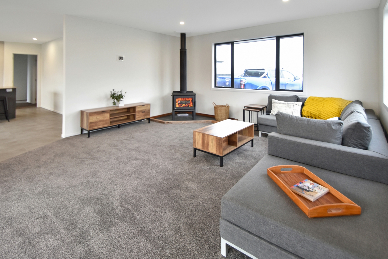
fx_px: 172
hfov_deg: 96.7
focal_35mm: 16
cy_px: 126
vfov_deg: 73.7
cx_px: 190
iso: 400
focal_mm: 10
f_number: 5
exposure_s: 1/100
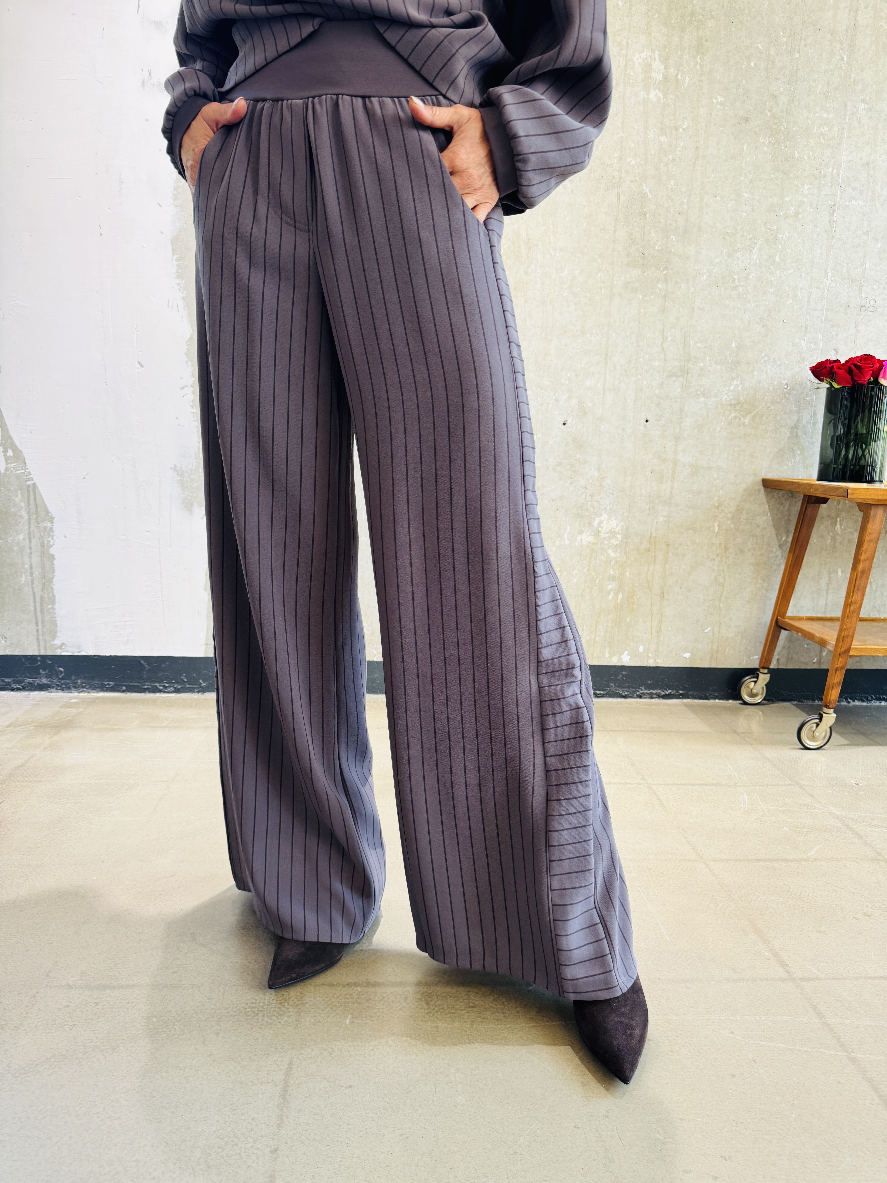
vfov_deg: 71.6
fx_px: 820
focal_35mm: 24
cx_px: 444
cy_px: 592
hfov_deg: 56.8
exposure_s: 1/121
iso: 160
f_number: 1.78
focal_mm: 6.76
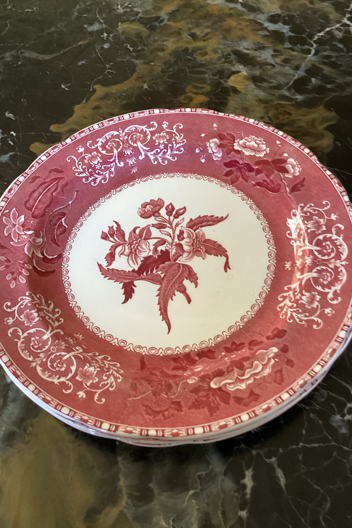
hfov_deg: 39.9
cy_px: 259
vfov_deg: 57.2
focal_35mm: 33
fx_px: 484
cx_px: 155
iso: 320
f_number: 2.4
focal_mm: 3.3
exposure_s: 1/40
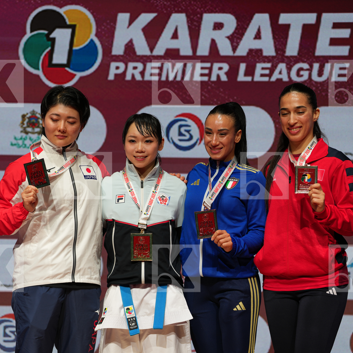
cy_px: 176
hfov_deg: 9.9
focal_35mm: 176
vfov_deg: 9.9
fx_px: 2031
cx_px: 176
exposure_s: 1/250
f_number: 2.8
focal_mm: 137
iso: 100
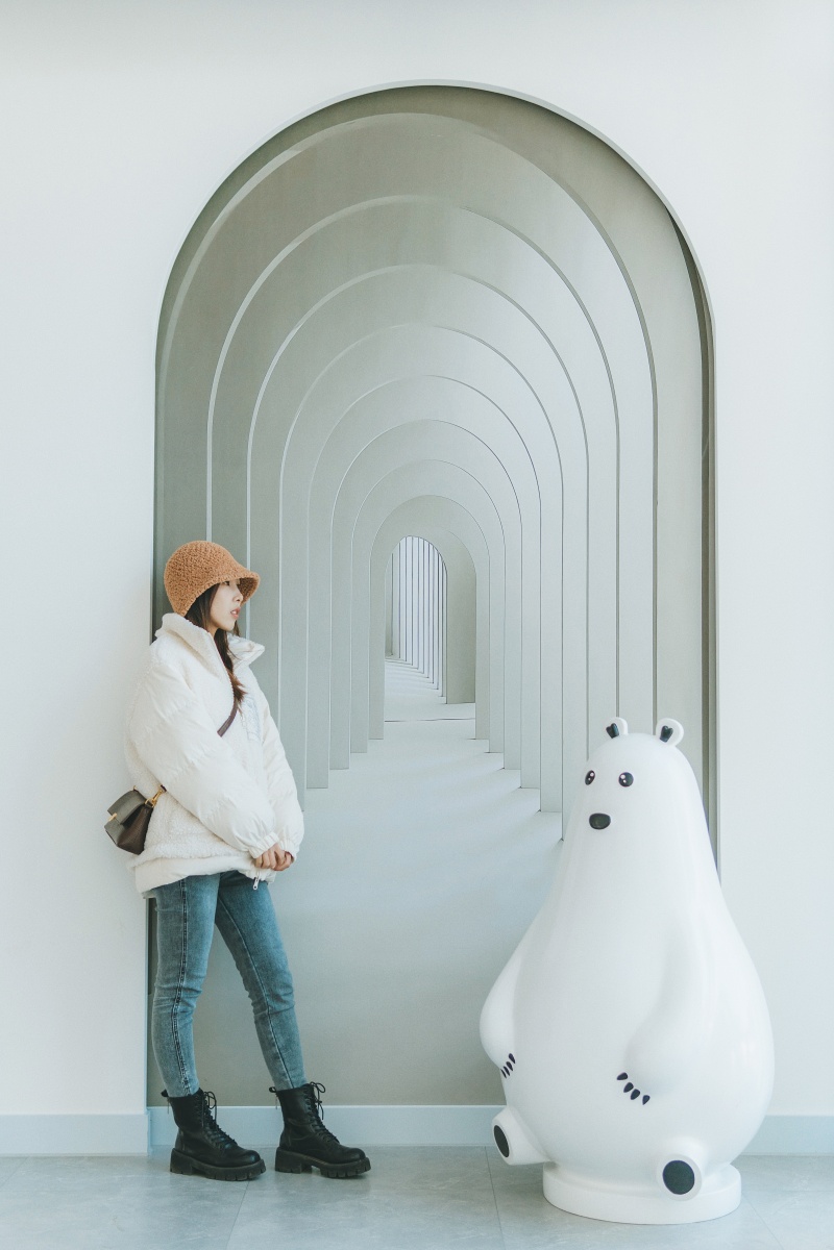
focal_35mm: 45
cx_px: 417
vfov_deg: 43.6
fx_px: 1564
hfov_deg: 29.9
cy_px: 625
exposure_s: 1/400
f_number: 1.8
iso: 100
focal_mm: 30
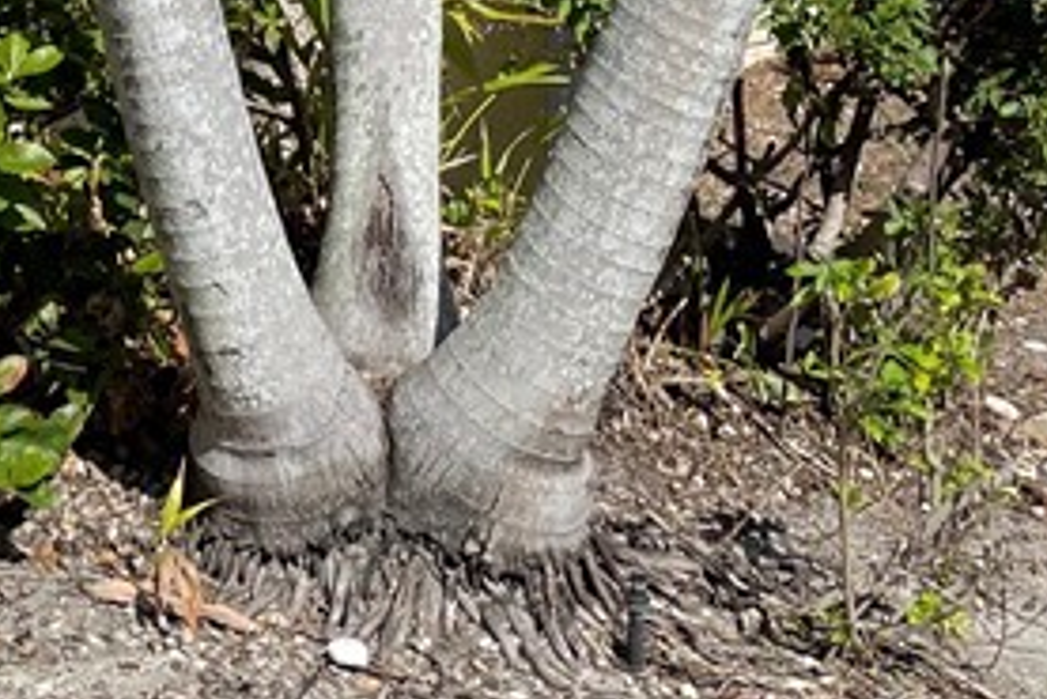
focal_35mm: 100
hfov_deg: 18.4
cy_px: -412
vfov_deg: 12.8
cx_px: -469
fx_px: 2910
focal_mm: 4.2
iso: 32
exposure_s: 1/4651
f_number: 1.6
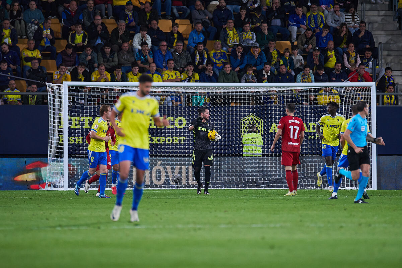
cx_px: 201
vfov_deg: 3.1
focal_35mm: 450
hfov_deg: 4.6
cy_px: 134
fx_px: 5025
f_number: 2.8
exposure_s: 1/1250
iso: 1250
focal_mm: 300
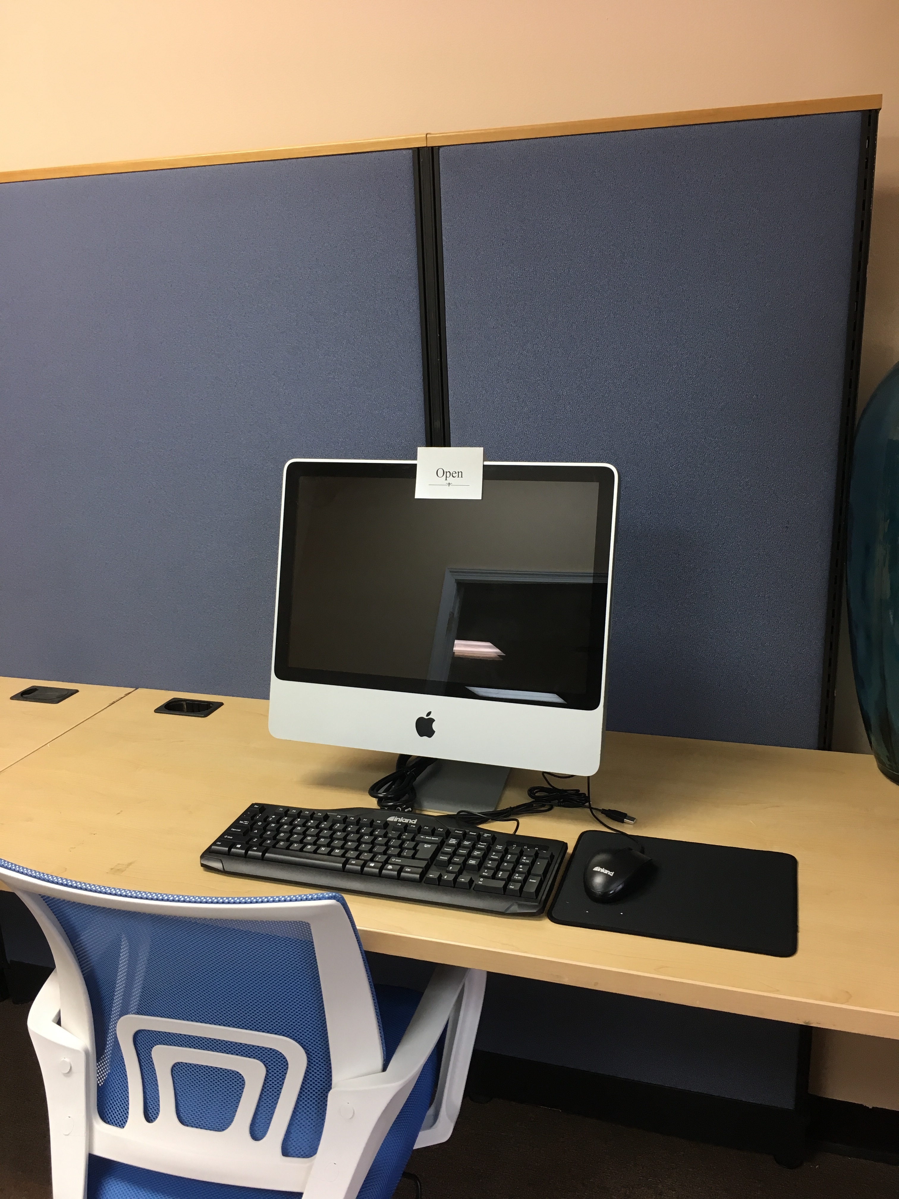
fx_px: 1004
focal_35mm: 29
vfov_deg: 61.7
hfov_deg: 48.2
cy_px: 600
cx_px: 450
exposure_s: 1/30
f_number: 2.2
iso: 50
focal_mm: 4.15
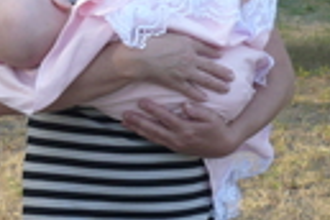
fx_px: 1164
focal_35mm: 127
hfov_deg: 16.1
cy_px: 36
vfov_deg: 10.8
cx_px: 113
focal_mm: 5.8
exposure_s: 1/250
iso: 100
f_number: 2.8
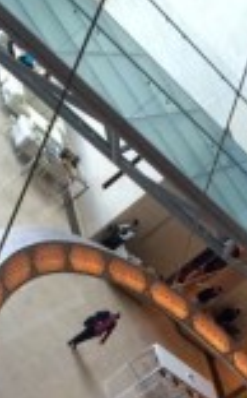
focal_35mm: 113
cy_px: 560
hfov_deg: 11.5
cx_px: 143
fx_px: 1222
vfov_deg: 17.0
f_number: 2.2
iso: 50
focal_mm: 4.15
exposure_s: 1/30
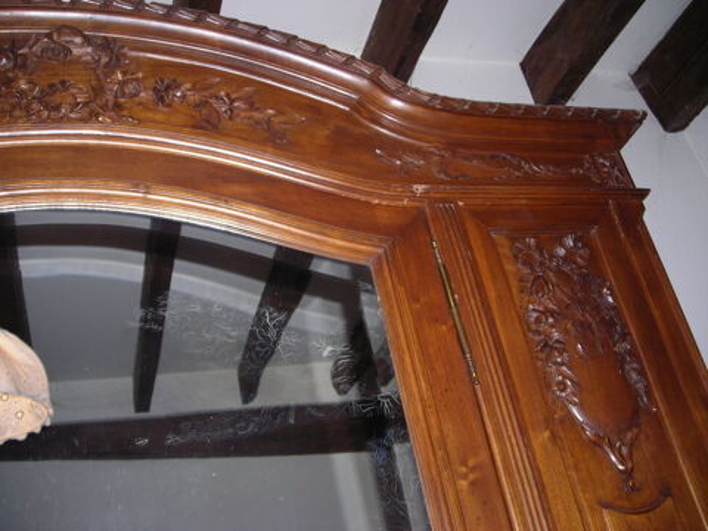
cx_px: 354
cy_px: 266
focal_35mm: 38
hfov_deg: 49.0
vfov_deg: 37.7
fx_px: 777
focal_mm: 6.3
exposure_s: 1/60.1
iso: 70
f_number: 3.2
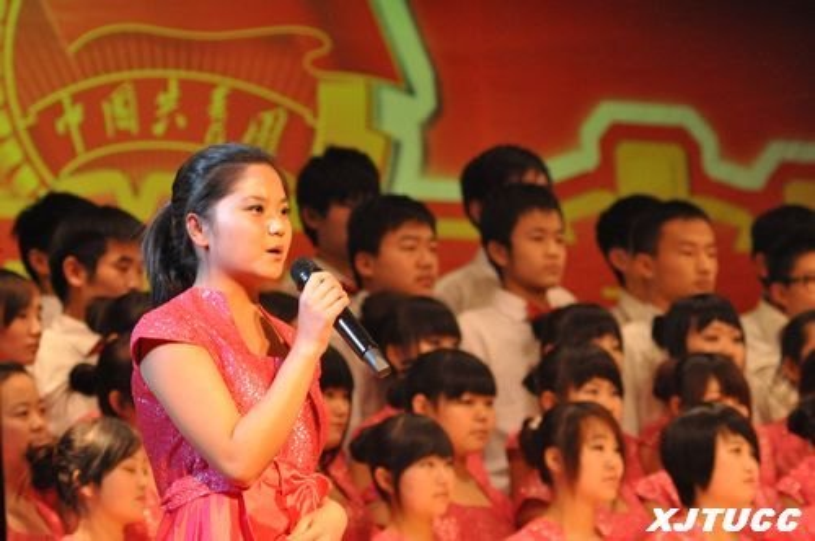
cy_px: 270
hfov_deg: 8.3
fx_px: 5596
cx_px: 408
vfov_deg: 5.5
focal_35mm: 248
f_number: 6.3
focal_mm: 165
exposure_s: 1/200
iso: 2500
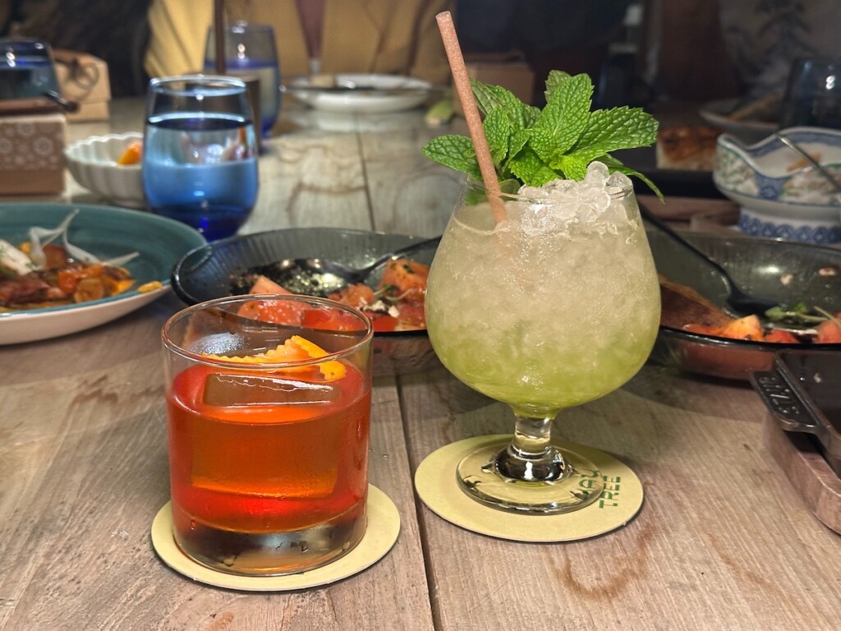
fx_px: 1166
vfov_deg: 30.3
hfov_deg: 39.7
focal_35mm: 48
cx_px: 420
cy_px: 316
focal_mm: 6.86
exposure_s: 1/60
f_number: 1.78
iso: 250
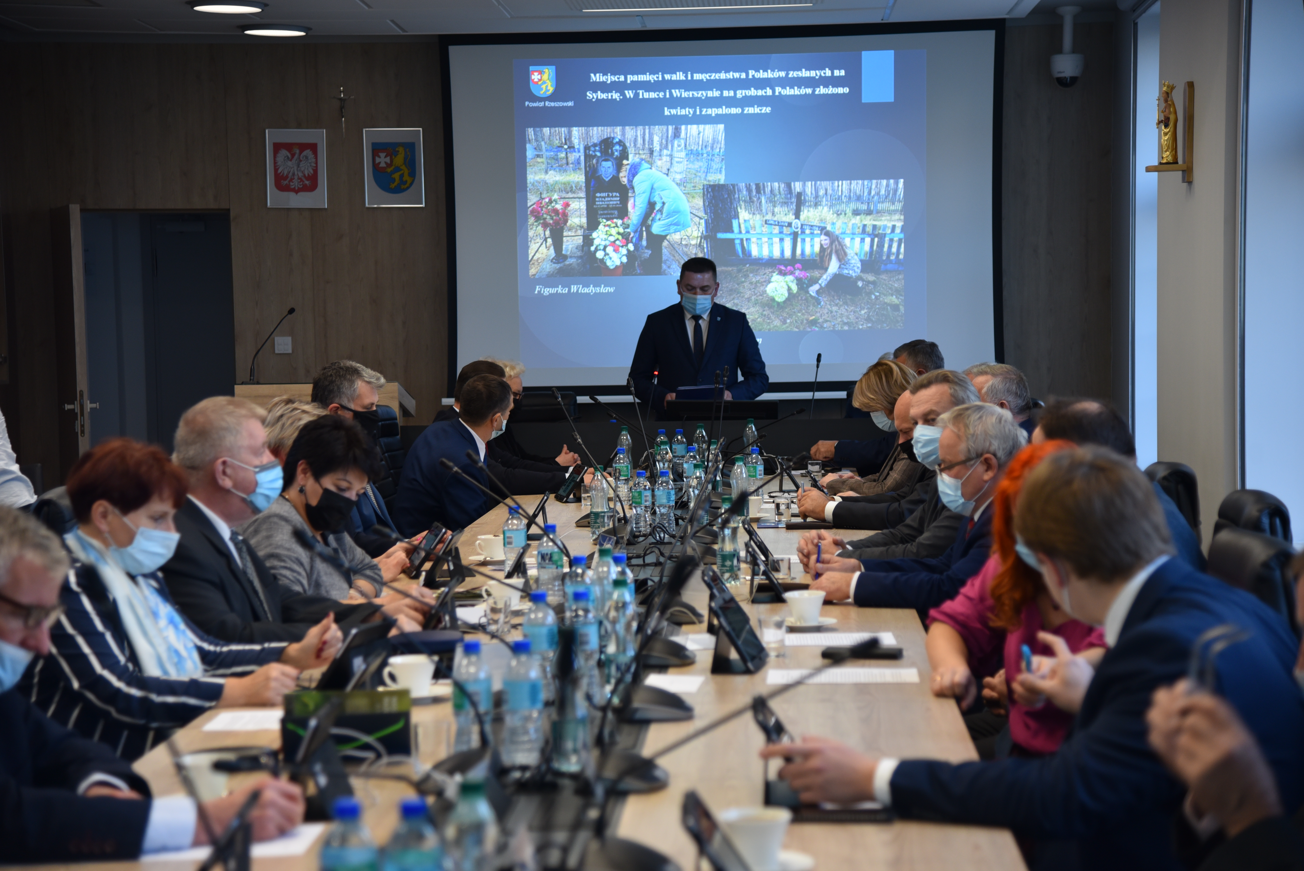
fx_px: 2826
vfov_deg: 17.5
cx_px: 652
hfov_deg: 26.0
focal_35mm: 78
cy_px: 436
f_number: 4
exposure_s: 1/60
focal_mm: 78
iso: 720
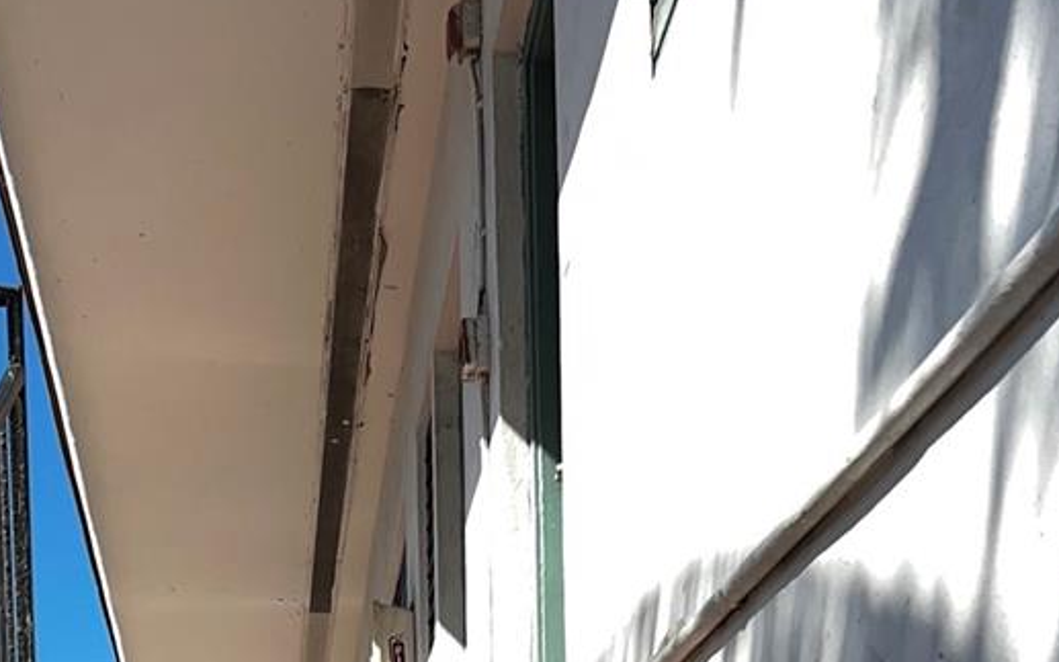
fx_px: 1847
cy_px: 1170
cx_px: 274
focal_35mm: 64
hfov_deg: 31.5
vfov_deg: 17.0
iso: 64
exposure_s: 1/2994
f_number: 1.5
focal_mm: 5.7
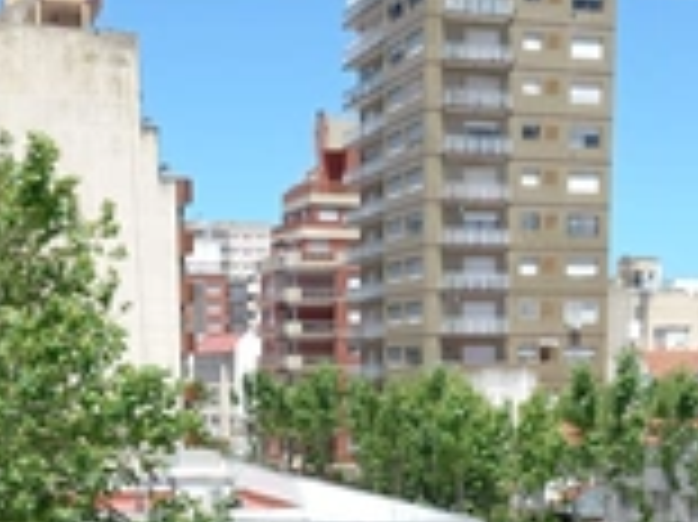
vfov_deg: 19.6
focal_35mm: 71
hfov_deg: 27.4
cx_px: 365
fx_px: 1431
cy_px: 603
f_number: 2
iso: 25
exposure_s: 1/535
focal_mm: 4.6
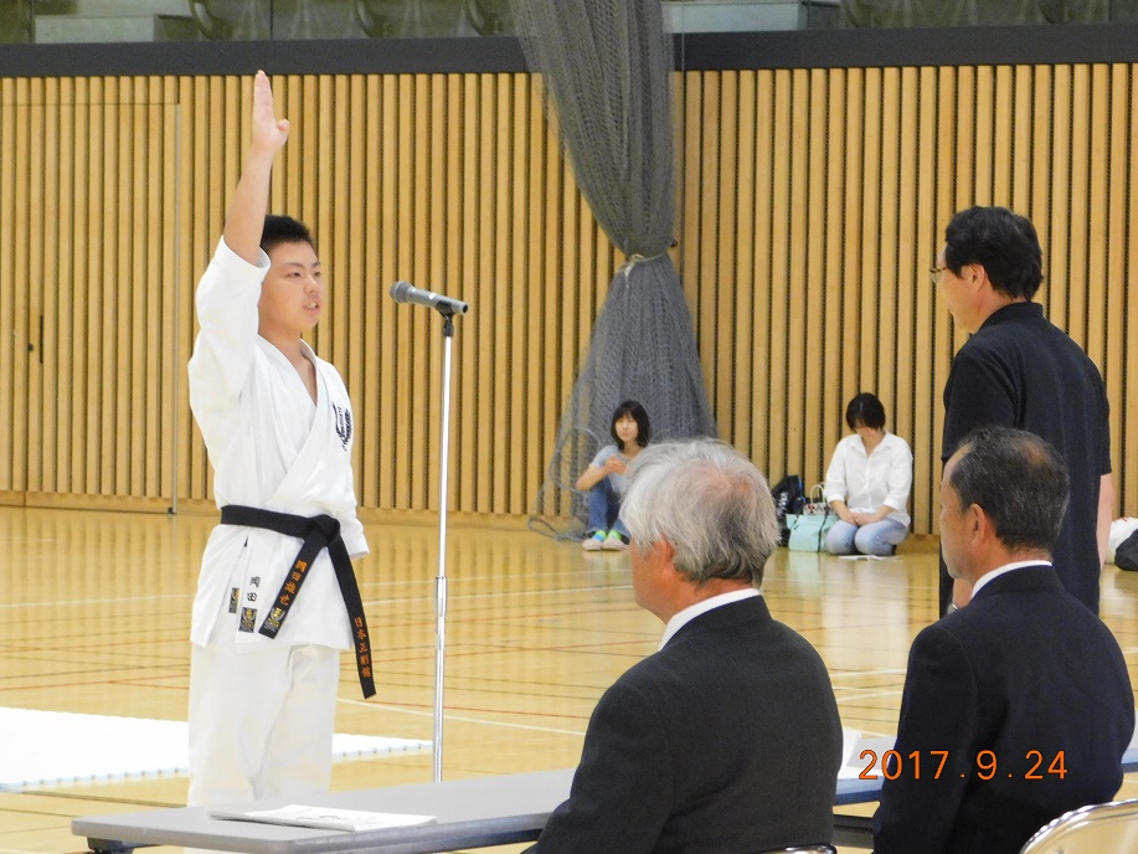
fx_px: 5622
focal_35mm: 171
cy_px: 426
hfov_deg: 11.6
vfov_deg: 8.7
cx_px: 568
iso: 800
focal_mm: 30.1
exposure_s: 1/30
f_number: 5.3
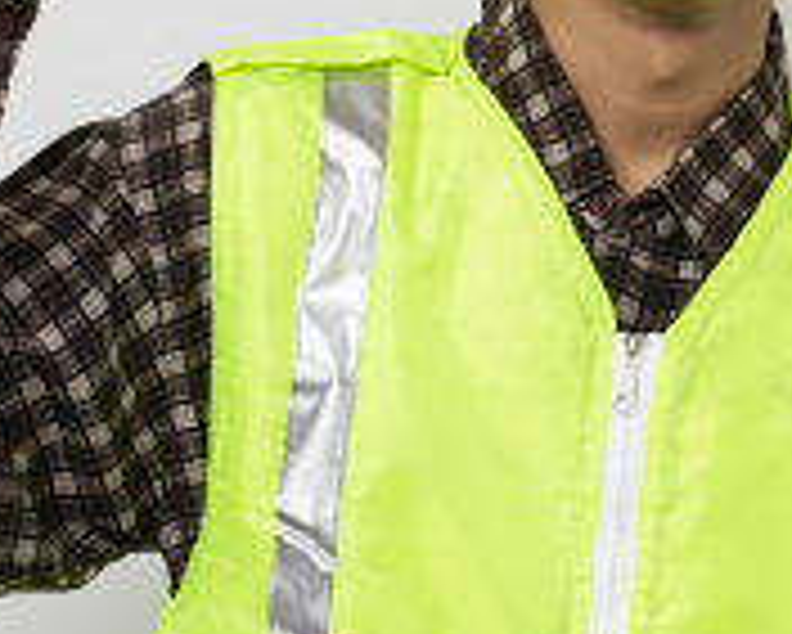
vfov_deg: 6.3
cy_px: 216
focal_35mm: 245
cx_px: 585
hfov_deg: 7.9
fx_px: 5746
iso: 100
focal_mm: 50
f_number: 9
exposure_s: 1/160
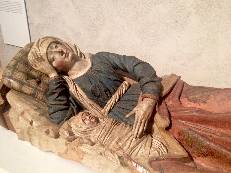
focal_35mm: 29
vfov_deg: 48.2
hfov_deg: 61.7
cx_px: 116
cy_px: 86
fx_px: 194
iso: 320
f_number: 2.2
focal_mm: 4.15
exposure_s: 1/24
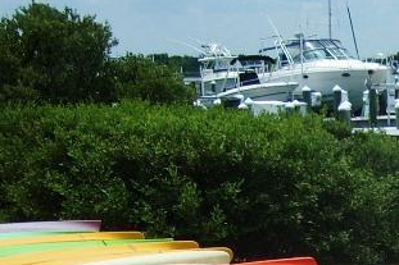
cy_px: 385
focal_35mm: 120
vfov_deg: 11.0
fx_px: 1329
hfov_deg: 15.8
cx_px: 576
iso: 50
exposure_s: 1/250
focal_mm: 5.8
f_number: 7.1
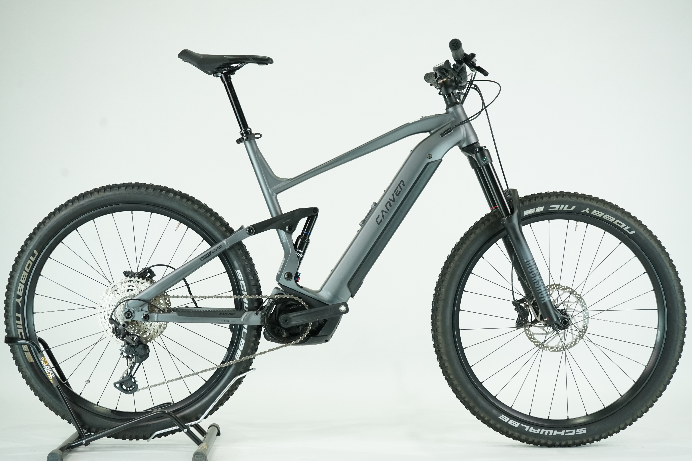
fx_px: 1038
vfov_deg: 25.1
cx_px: 346
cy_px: 230
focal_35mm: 54
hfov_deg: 36.9
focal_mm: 54
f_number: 6.3
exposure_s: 1/200
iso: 2500
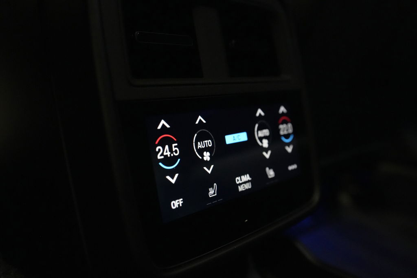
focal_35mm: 35
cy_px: 139
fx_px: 405
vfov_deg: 37.8
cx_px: 208
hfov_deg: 54.4
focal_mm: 35
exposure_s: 1/60
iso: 12800
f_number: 4
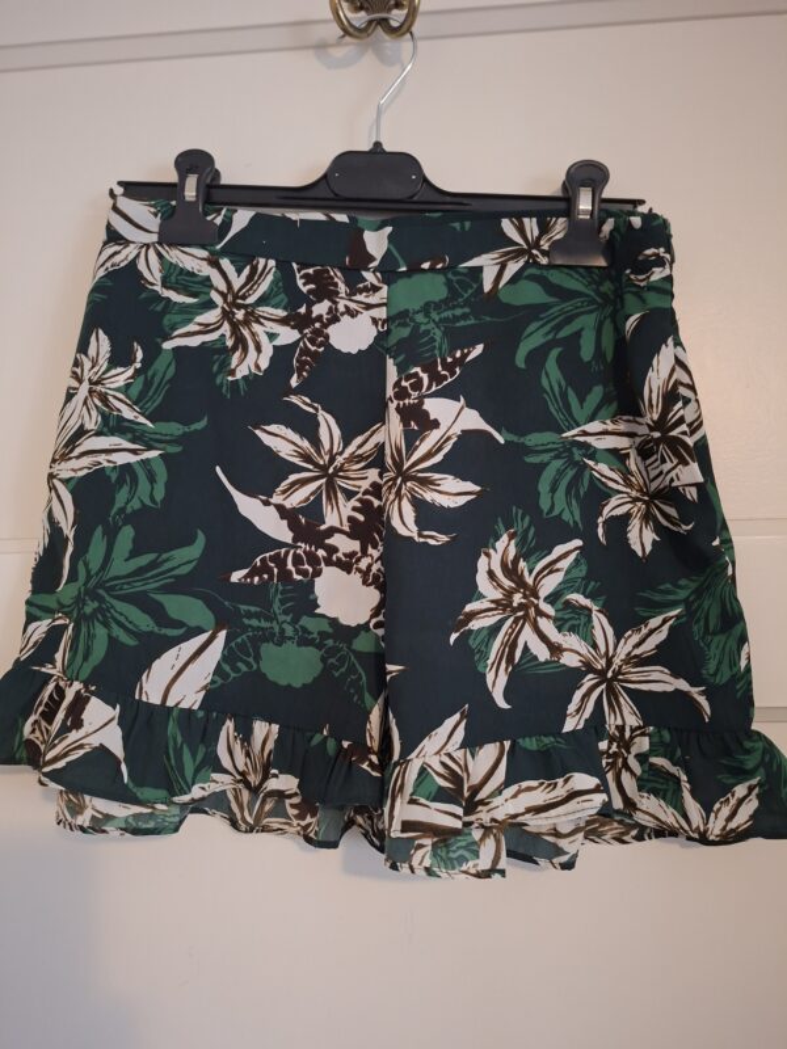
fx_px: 697
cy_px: 524
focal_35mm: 23
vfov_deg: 73.9
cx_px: 394
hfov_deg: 58.9
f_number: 1.8
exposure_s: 1/24
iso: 800
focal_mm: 5.54
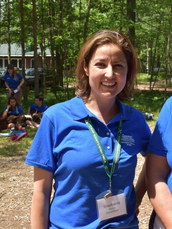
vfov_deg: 34.3
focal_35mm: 56
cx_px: 146
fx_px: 371
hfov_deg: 25.5
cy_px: 106
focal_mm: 24
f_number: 8
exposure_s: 1/250
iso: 180
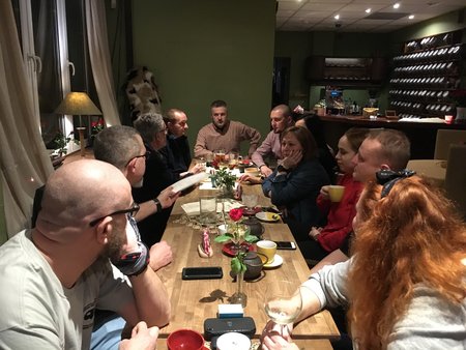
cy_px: 175
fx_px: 391
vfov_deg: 48.3
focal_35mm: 29
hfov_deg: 61.6
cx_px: 233
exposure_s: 1/17
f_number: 2.2
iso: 320
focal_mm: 4.15
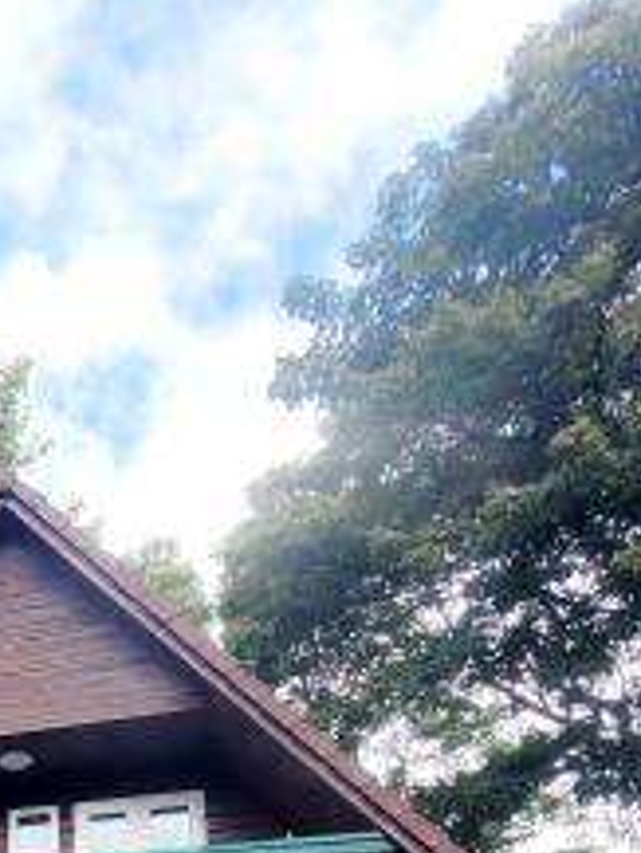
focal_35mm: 36
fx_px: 888
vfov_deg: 37.6
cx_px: -102
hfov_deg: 33.4
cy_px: 1042
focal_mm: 1.74
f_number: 2.2
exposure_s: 1/526
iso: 40
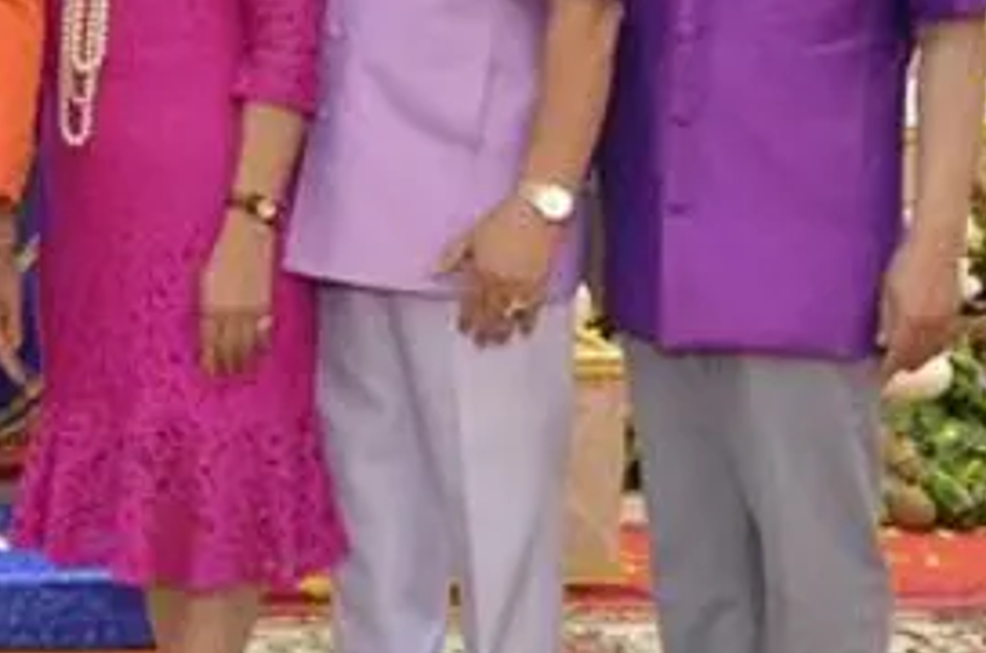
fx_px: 2350
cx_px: -257
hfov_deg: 21.6
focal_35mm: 86
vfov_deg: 15.6
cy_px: 76
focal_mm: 20
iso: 1600
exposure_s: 1/125
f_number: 4.5
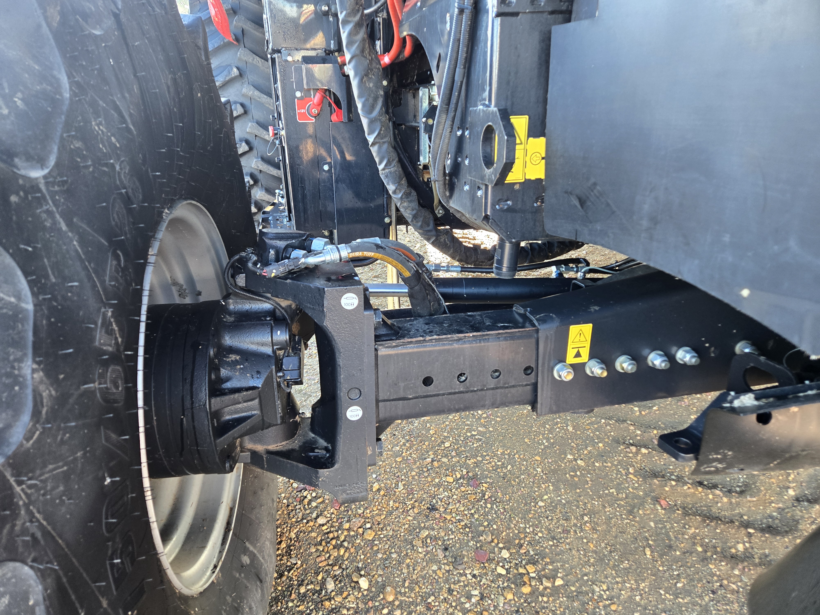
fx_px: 545
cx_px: 410
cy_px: 308
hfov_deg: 73.9
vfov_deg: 58.9
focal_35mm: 23
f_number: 1.8
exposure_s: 1/120
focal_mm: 5.4
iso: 160
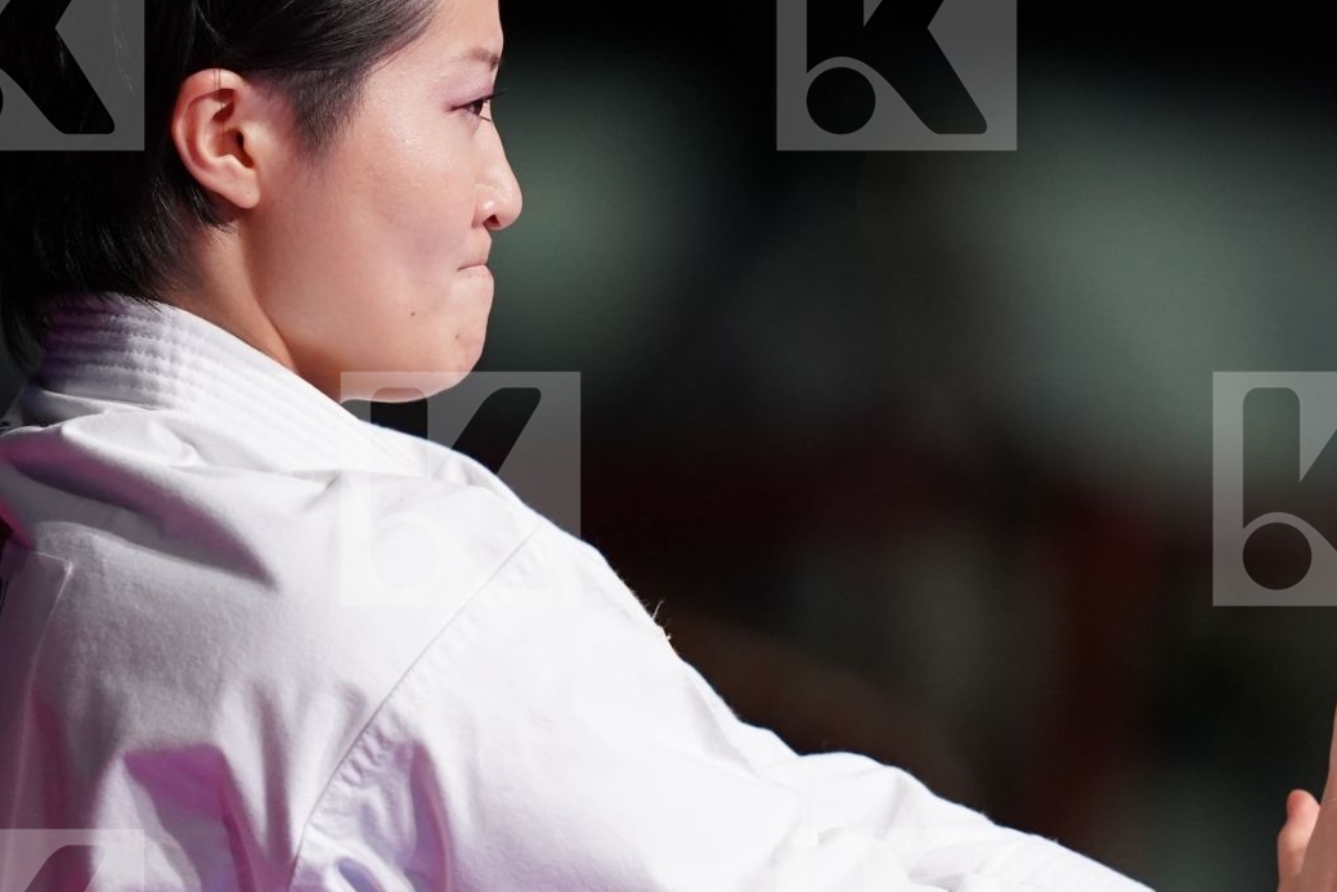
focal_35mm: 1039
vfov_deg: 1.3
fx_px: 38590
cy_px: 489
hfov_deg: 2.0
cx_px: 897
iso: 1600
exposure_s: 1/500
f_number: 2.8
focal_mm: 400
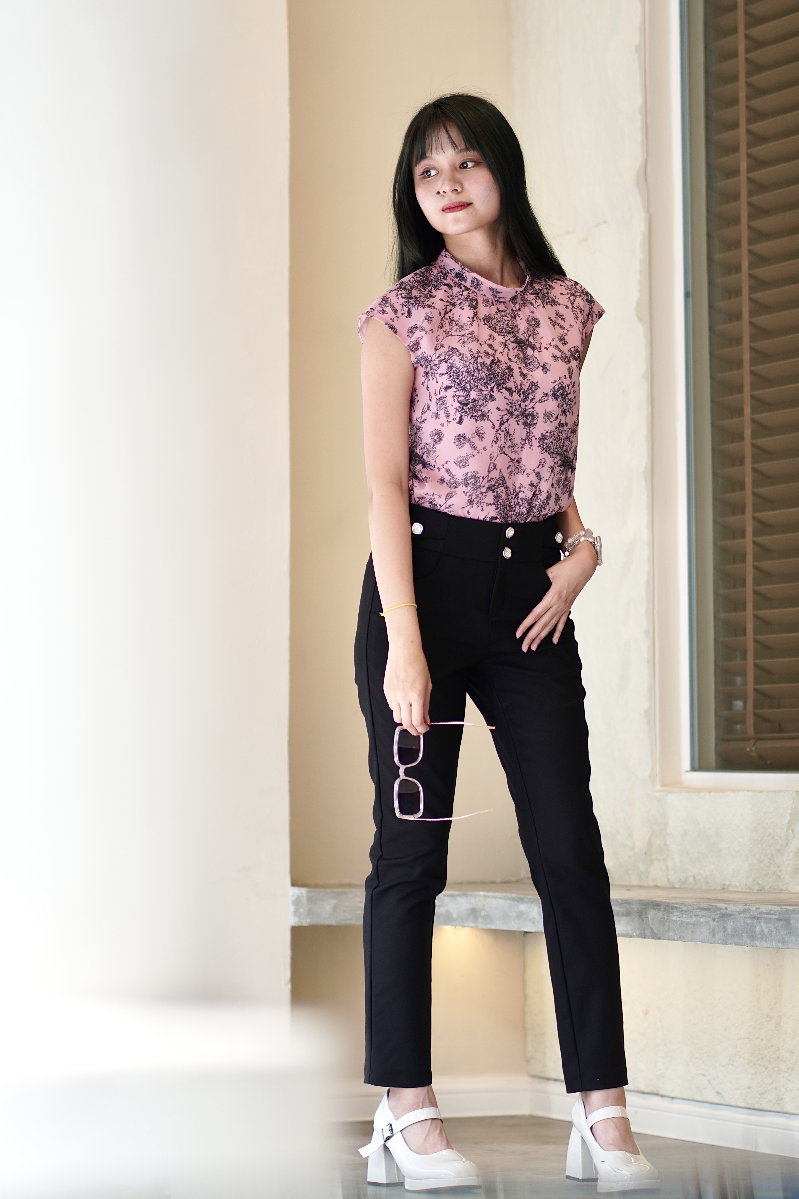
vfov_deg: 16.1
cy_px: 600
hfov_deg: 10.8
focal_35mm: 128
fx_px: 4245
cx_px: 400
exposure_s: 1/400
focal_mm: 85
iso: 100
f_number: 1.8
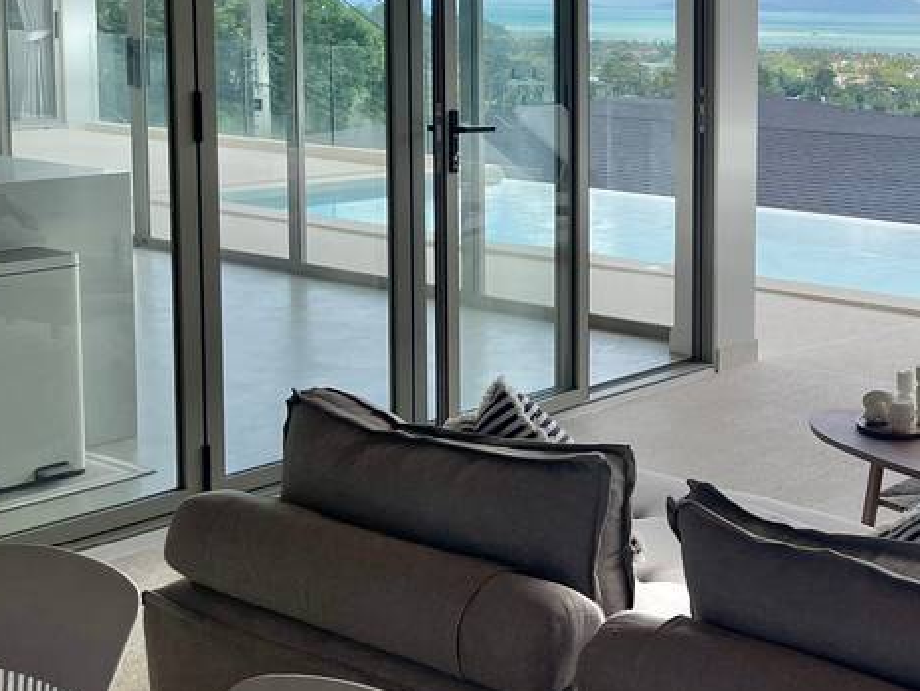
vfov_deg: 26.1
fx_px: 1462
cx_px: 956
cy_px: 148
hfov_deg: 31.8
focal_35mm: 55
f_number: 1.6
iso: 32
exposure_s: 1/2857
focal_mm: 5.1
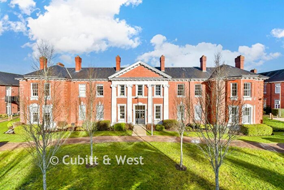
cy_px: 95
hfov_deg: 100.4
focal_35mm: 15
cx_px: 142
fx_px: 118
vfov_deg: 77.4
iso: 400
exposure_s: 1/800
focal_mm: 10
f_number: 8
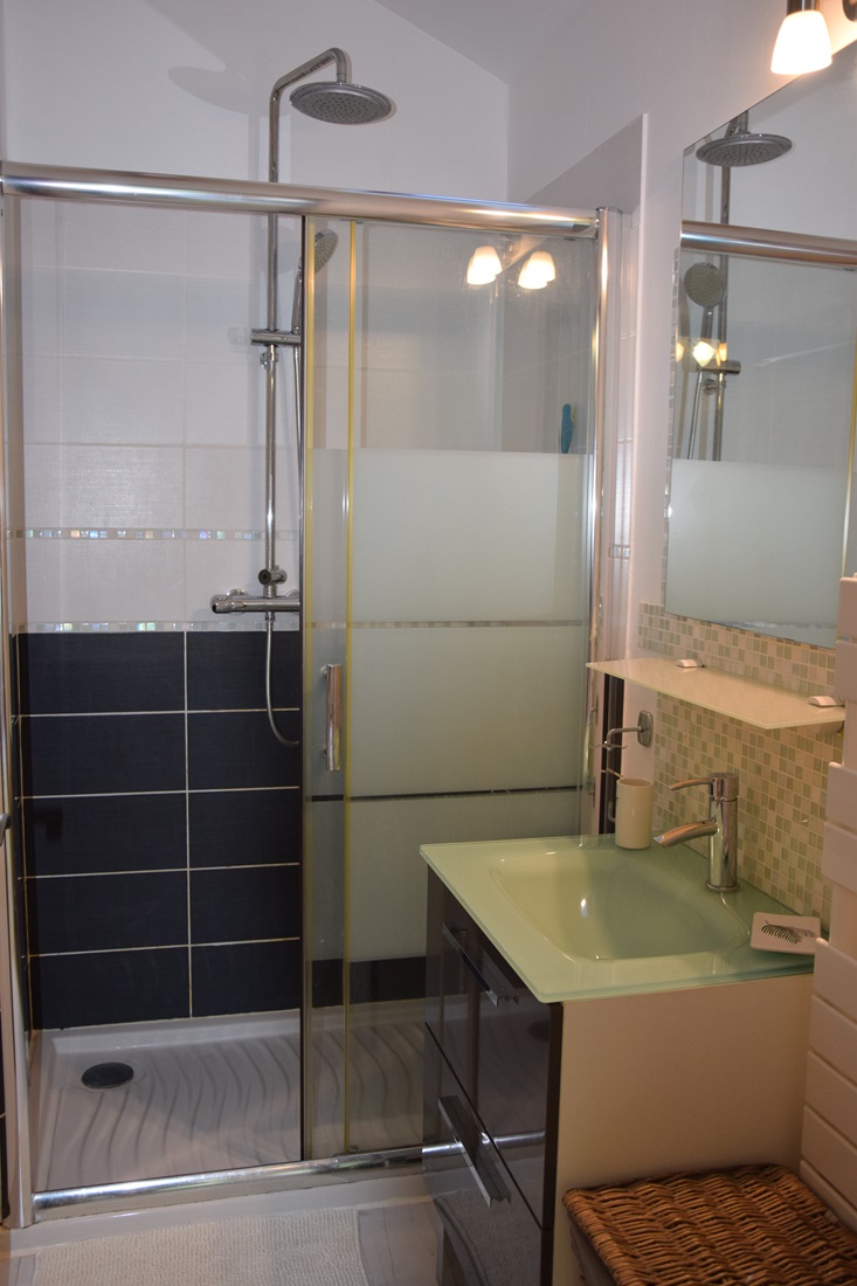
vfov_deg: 59.5
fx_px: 1125
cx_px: 428
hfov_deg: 41.7
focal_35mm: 32
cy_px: 643
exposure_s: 1/80
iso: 800
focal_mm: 21
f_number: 4.5
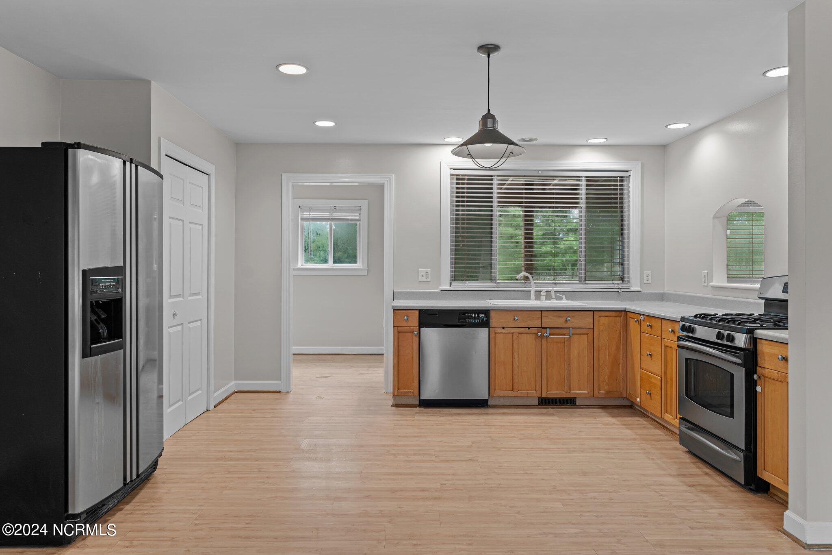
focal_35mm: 24
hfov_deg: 73.7
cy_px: 278
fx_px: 555
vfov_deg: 53.1
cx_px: 416
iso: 320
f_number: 5.6
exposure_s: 1/3
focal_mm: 24
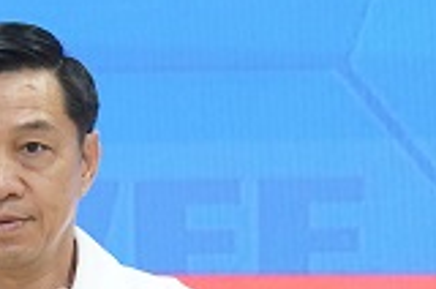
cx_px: 71
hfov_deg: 2.4
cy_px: 275
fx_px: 10274
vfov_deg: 1.6
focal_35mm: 850
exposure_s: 1/160
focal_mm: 200
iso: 2000
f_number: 3.5
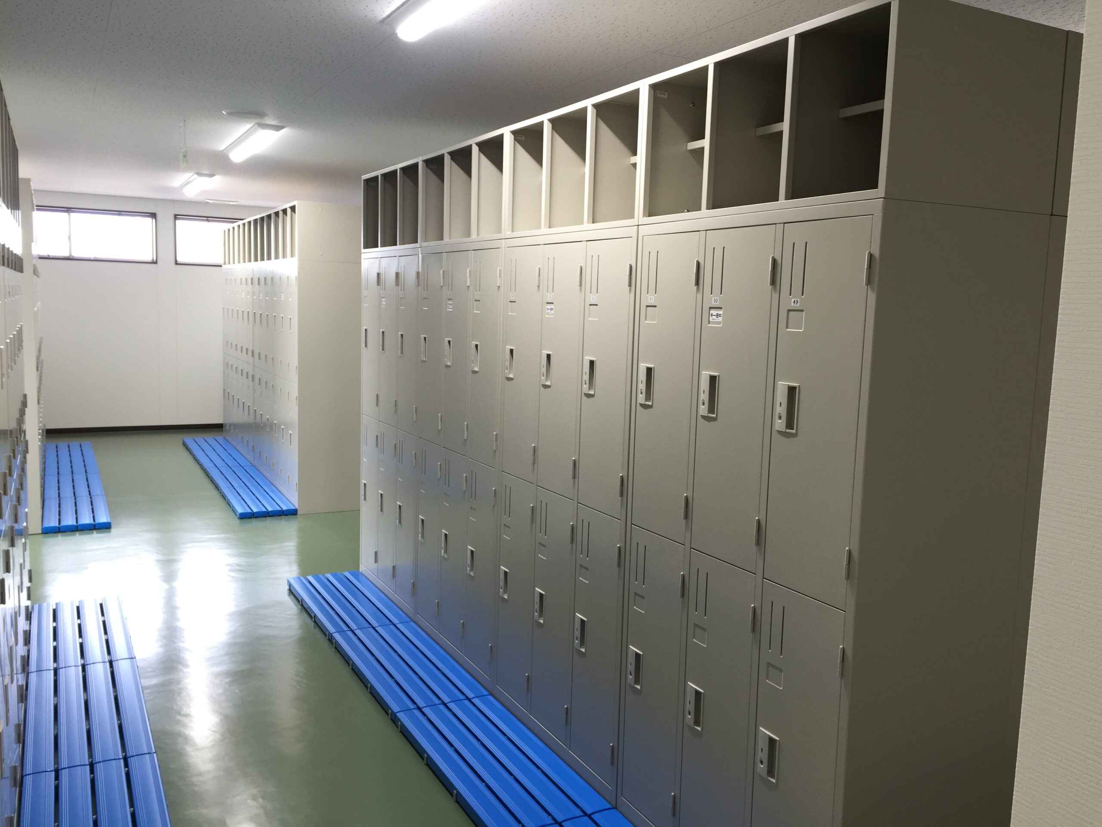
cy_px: 414
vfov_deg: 48.2
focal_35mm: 29
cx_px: 551
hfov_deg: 61.7
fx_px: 923
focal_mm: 4.15
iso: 40
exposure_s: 1/30
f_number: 2.2
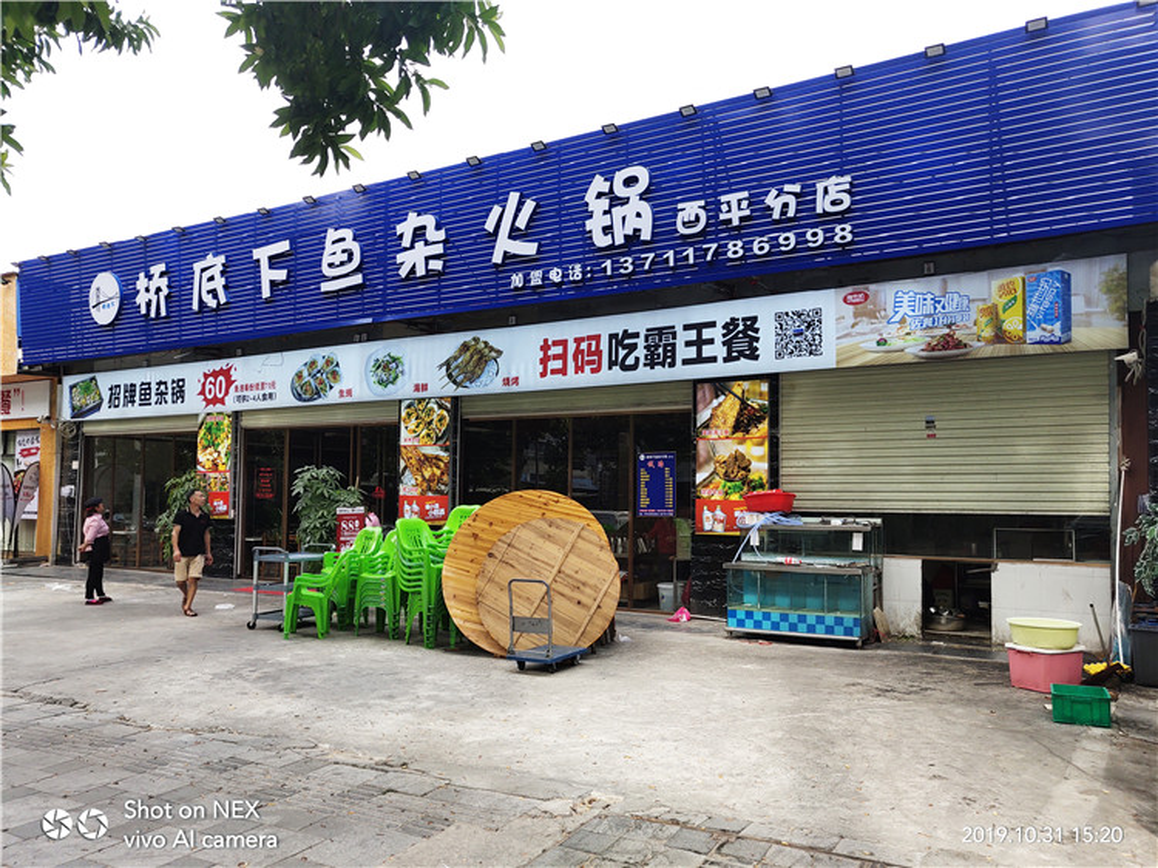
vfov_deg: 46.8
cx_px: 579
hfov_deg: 60.0
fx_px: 1003
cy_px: 434
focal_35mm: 30
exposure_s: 1/423
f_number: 1.8
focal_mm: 4.35
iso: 50
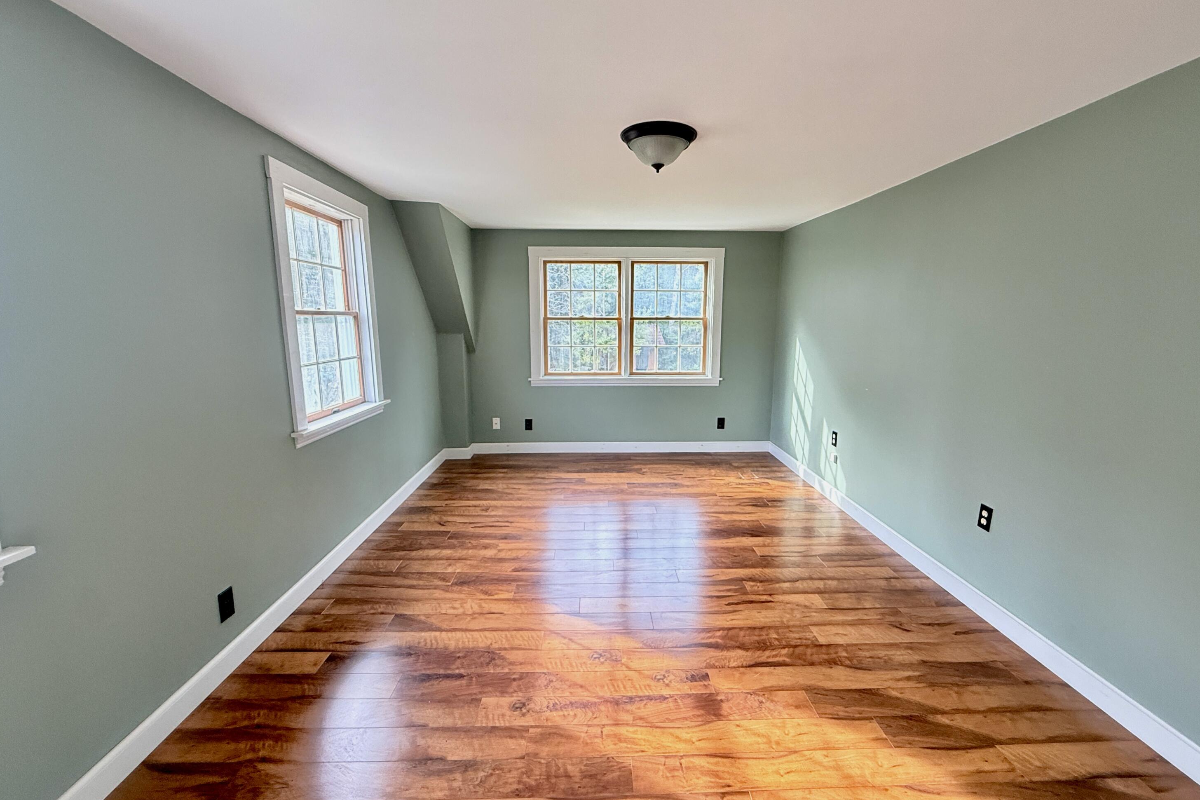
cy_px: 410
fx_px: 500
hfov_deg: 100.4
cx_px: 615
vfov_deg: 77.3
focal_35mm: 15
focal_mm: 2.22
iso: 320
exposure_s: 1/99
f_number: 2.2
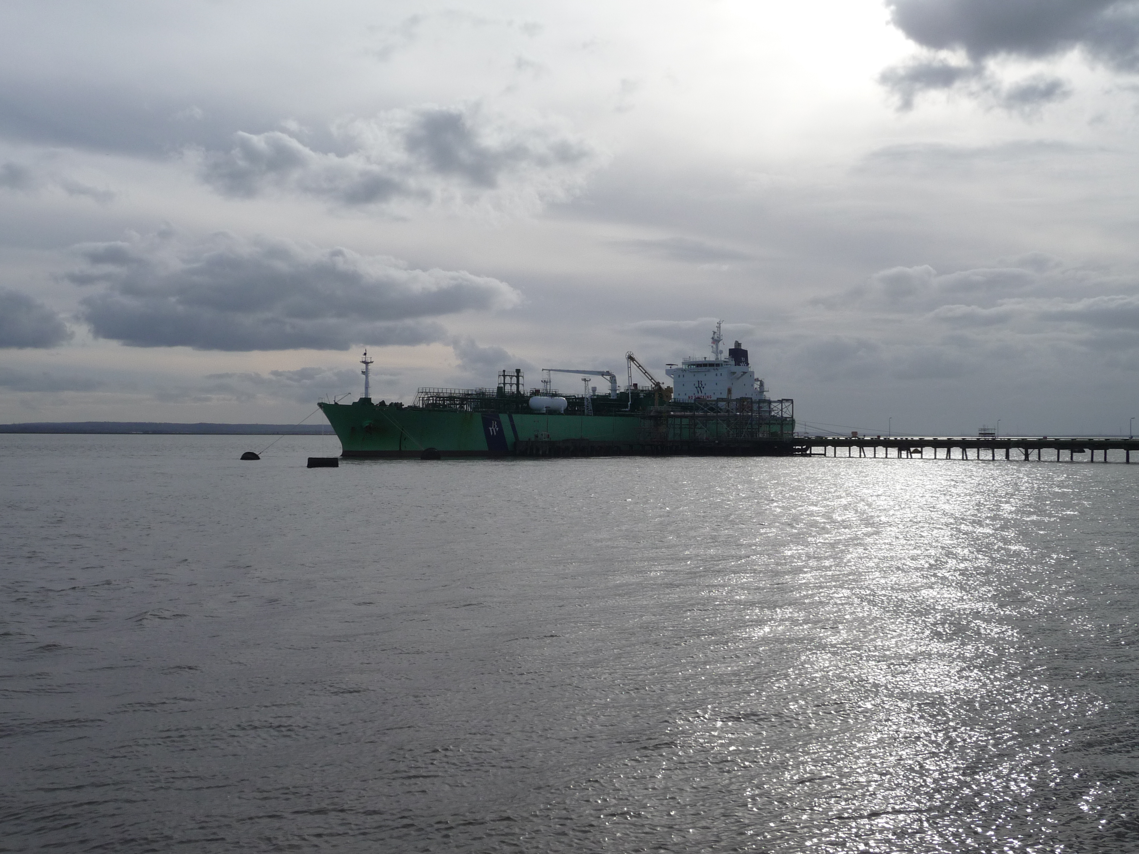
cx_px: 570
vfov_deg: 37.7
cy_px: 427
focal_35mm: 38
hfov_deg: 49.0
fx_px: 1250
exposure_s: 1/320
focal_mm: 6.3
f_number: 9
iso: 100
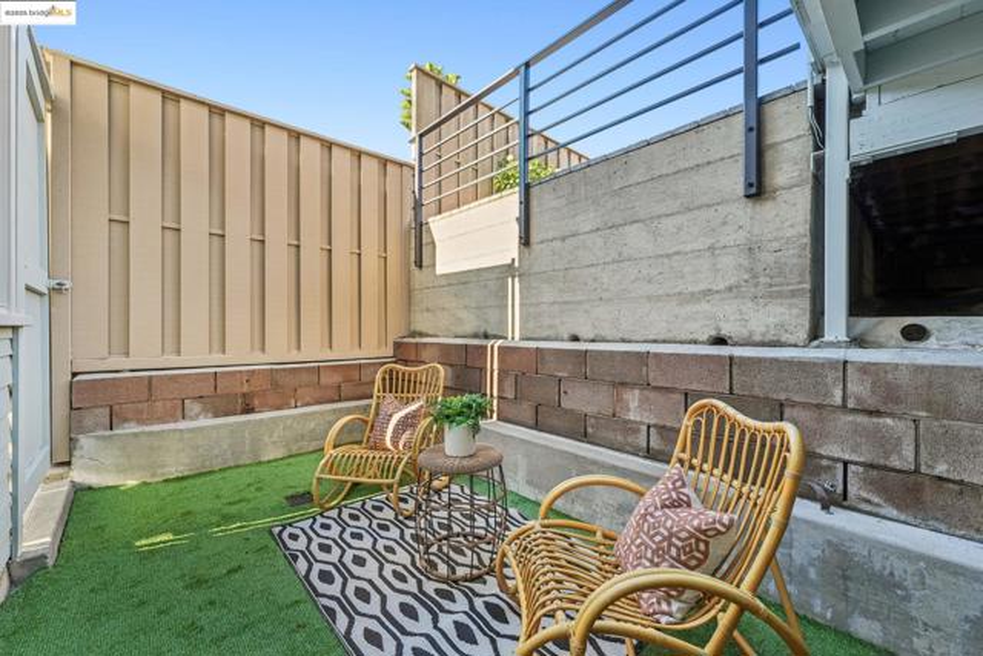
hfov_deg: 104.2
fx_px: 382
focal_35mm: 14
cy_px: 328
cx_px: 492
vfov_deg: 81.2
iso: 640
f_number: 8
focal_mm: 14
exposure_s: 1/50
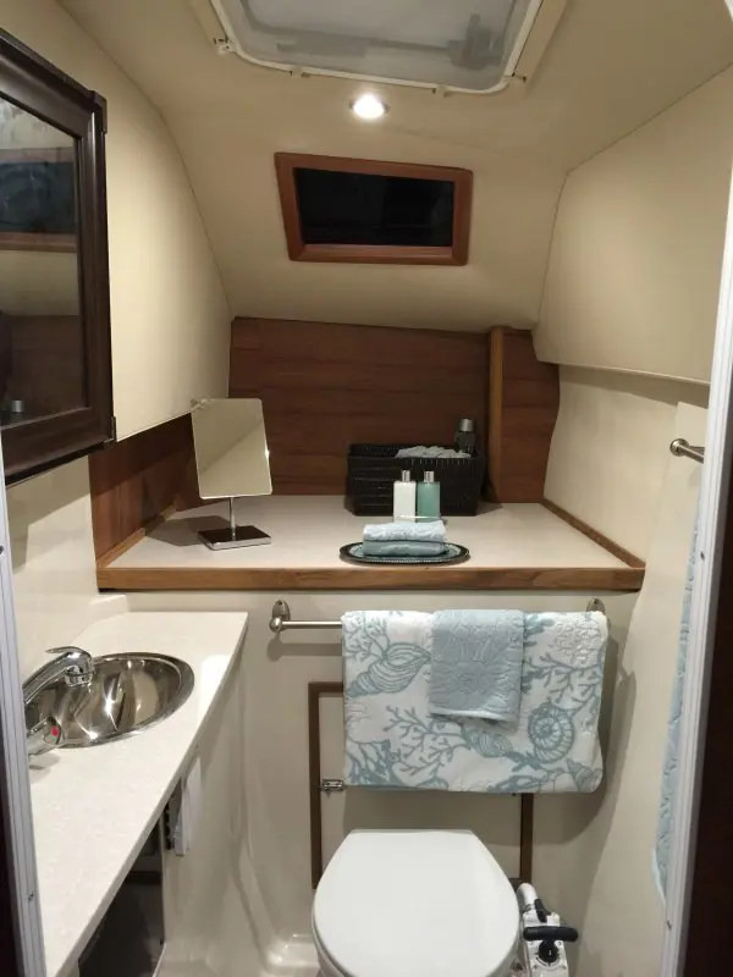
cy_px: 488
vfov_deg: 61.7
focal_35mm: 29
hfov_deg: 48.2
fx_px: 819
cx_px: 366
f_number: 2.2
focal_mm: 4.15
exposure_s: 1/4
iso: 64
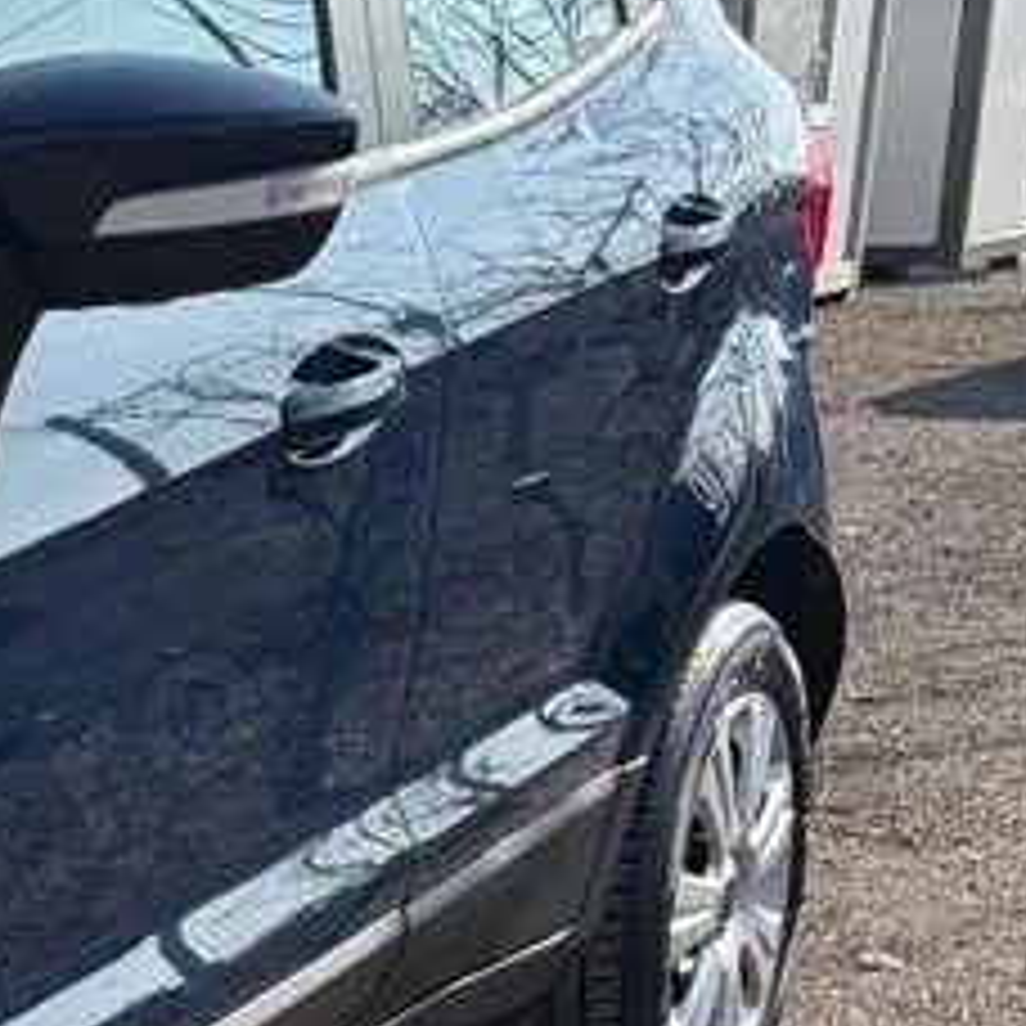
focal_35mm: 101
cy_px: 1040
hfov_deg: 14.2
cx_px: -1089
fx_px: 3387
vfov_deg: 16.8
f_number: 1.6
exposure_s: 1/1953
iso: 50
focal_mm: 5.96
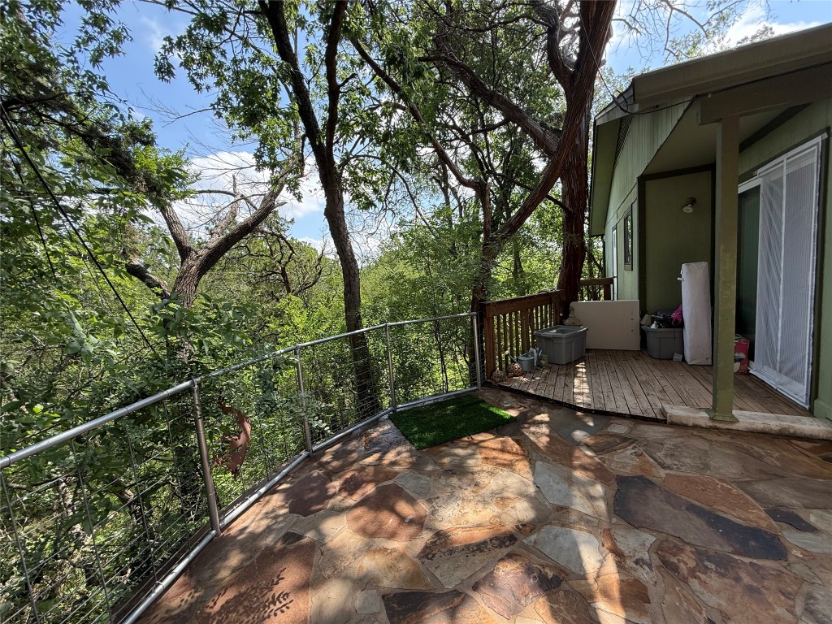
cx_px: 416
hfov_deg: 102.1
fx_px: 336
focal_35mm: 14
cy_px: 312
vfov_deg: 85.7
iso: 64
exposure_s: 1/388
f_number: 2.2
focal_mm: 2.22
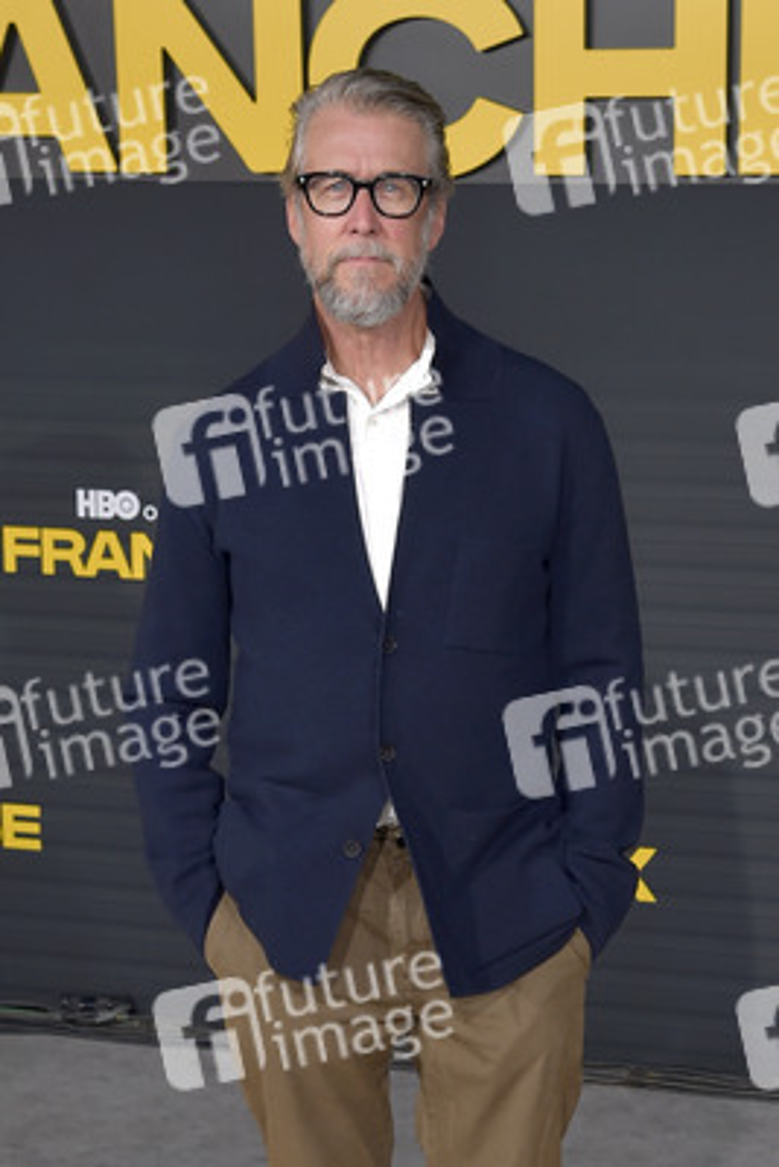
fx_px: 1557
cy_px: 584
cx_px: 390
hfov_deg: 28.1
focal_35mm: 48
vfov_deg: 41.1
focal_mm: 48
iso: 320
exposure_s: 1/250
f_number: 6.3
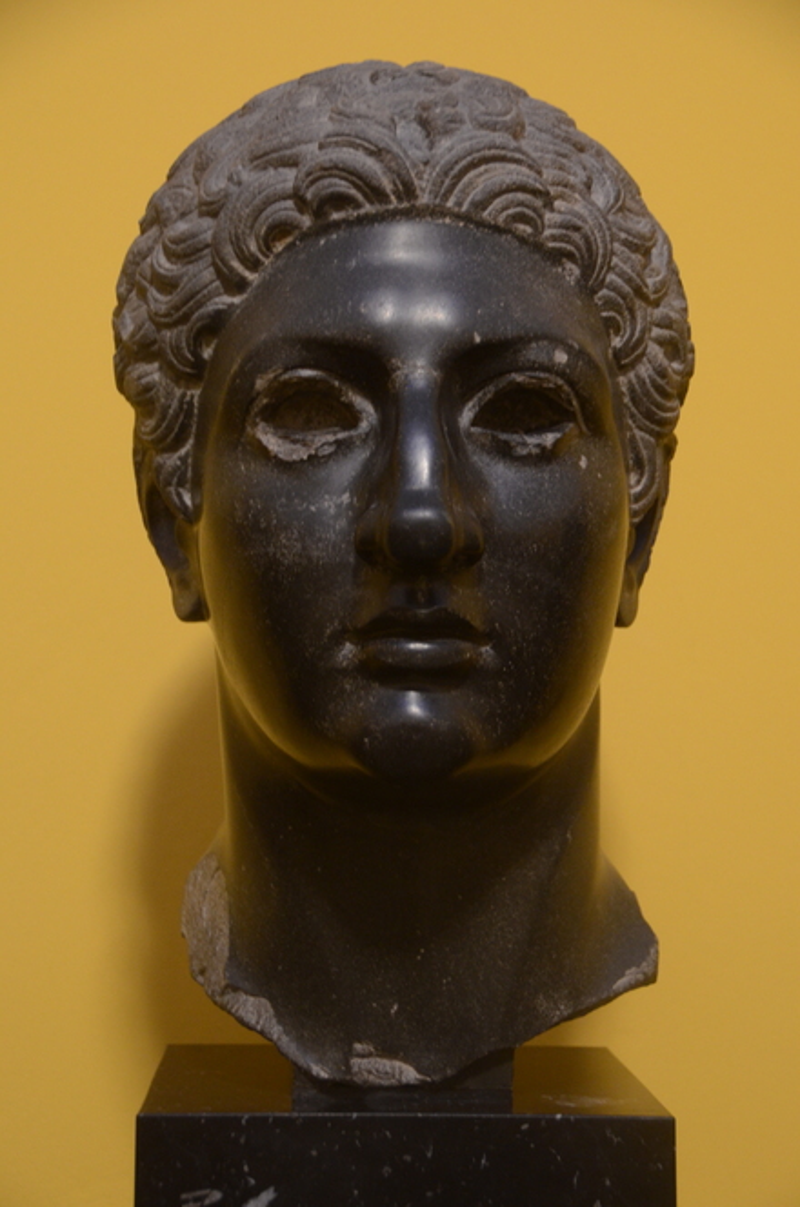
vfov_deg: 26.0
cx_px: 400
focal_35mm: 78
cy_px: 604
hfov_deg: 17.4
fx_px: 2611
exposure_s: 1/6
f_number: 4.8
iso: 1250
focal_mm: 52
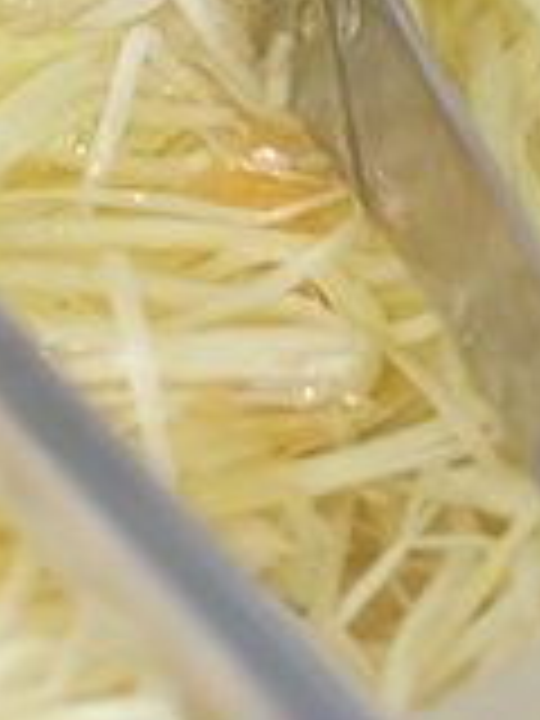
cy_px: 621
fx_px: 3931
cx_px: 720
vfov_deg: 10.4
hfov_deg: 7.8
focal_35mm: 189
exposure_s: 1/58
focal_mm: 23
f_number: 3.2
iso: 800
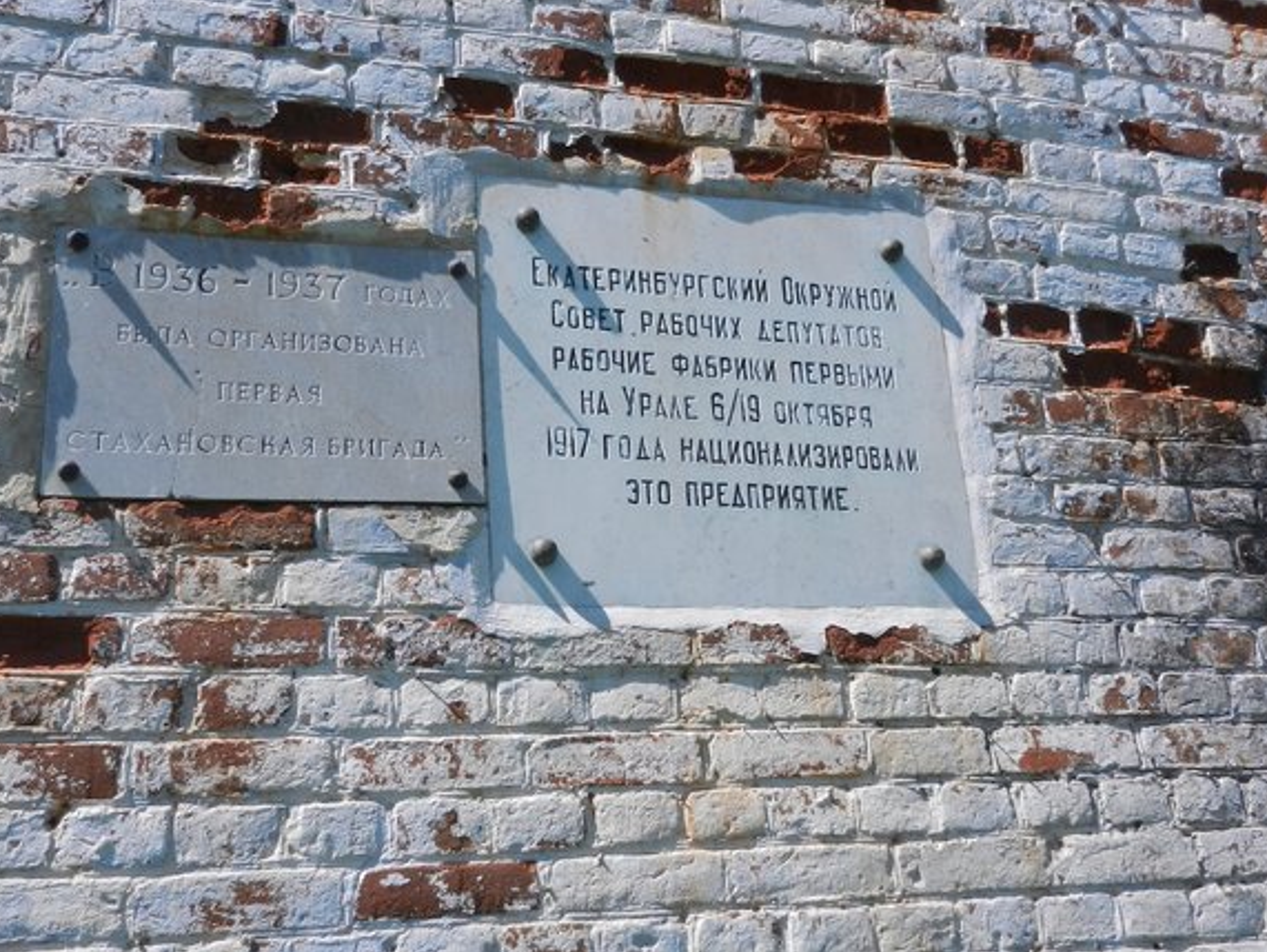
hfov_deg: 52.6
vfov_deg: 40.7
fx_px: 1282
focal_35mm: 35
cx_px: 588
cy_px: 486
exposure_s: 1/1600
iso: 160
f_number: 3.5
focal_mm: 4.5
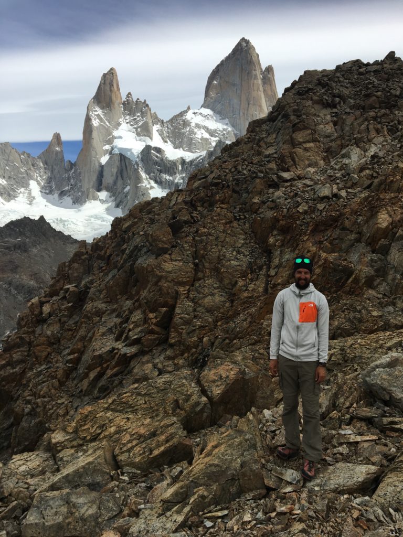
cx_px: 202
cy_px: 268
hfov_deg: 48.2
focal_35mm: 29
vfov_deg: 61.7
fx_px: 450
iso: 25
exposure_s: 1/3344
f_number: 2.2
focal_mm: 4.15
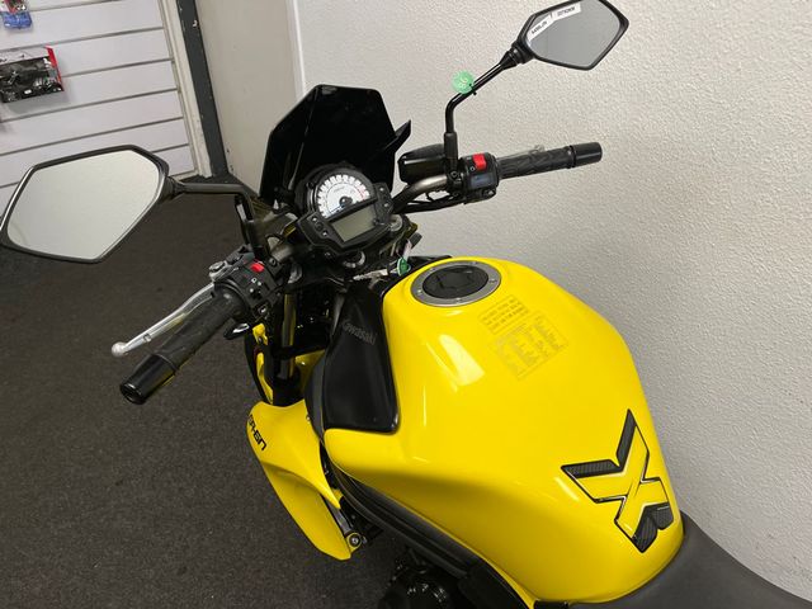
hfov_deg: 67.3
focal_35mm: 26
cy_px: 304
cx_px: 406
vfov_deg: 53.1
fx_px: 610
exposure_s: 1/100
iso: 125
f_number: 1.6
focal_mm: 5.1
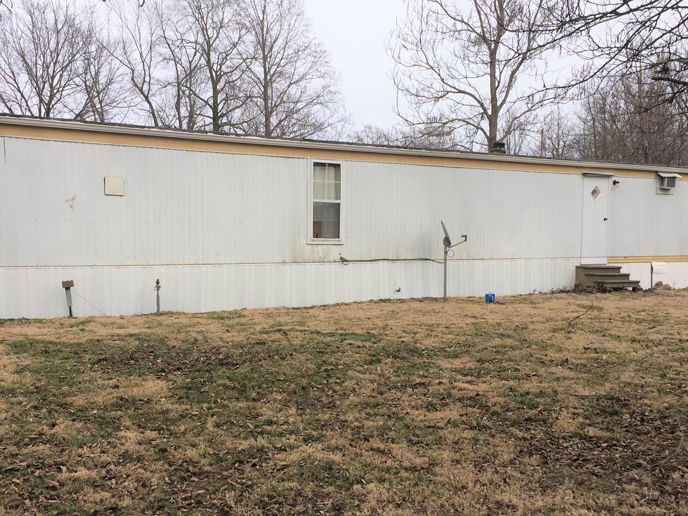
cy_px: 287
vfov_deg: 37.7
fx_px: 755
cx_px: 349
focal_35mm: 38
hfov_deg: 49.0
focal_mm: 4.15
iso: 32
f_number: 2.2
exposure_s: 1/1109
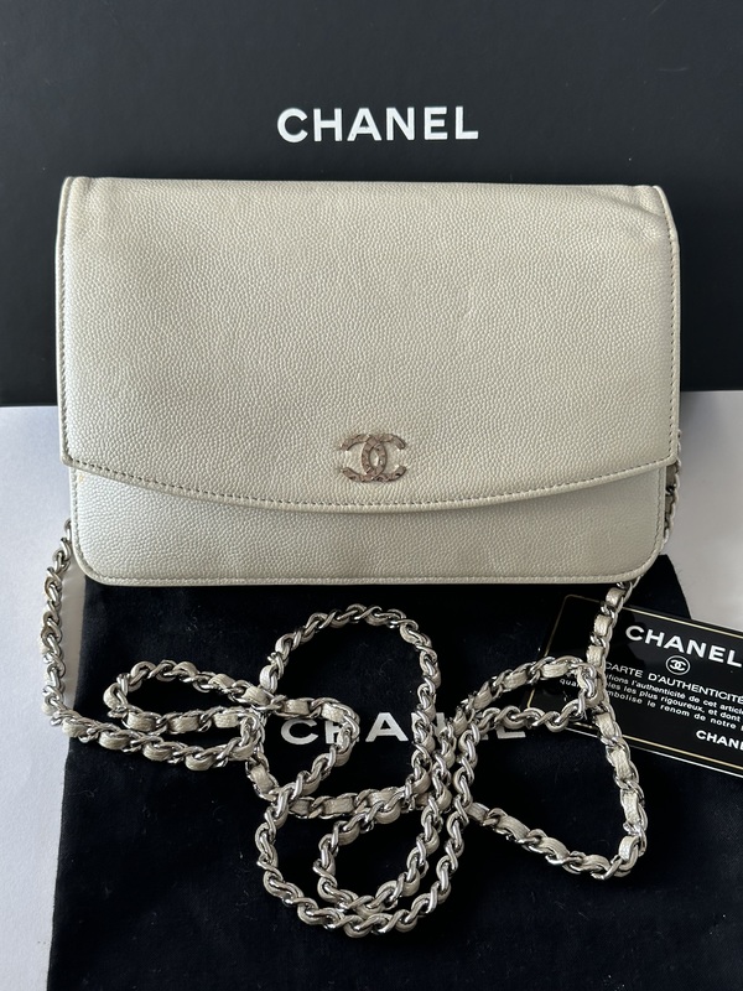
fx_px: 1374
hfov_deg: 30.3
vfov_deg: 39.7
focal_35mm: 48
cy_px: 496
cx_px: 372
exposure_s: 1/139
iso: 80
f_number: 1.78
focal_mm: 6.86
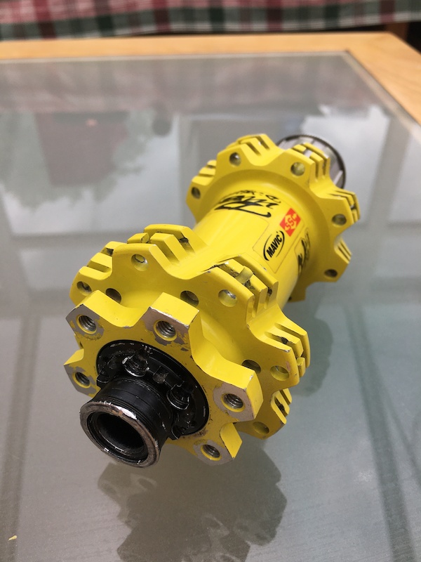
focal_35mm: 29
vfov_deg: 61.7
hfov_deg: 48.2
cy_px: 281
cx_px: 210
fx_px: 470
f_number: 2.2
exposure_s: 1/432
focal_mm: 4.15
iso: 25
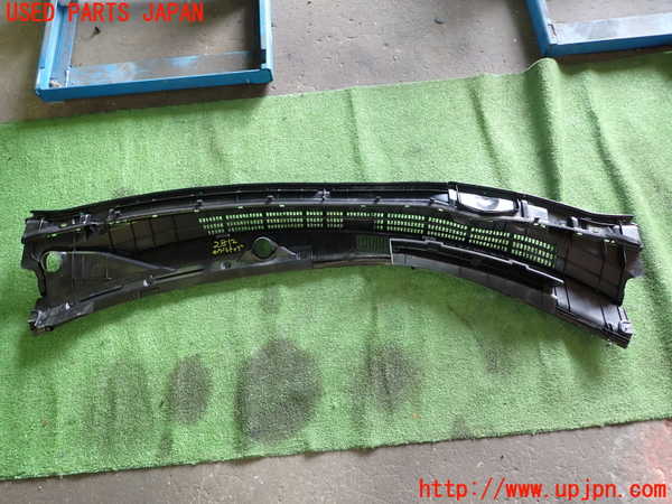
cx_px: 336
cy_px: 252
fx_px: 485
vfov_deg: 54.9
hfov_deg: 69.4
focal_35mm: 25
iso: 200
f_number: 2
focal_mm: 4.5
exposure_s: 1/30
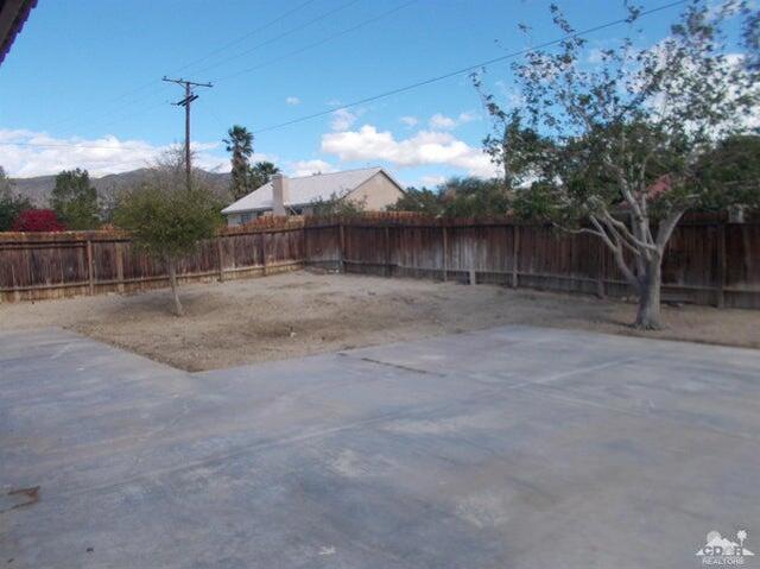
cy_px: 284
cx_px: 380
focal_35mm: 26
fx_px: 570
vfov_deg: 53.0
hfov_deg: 67.3
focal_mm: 4.6
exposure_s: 1/125
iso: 80
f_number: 8
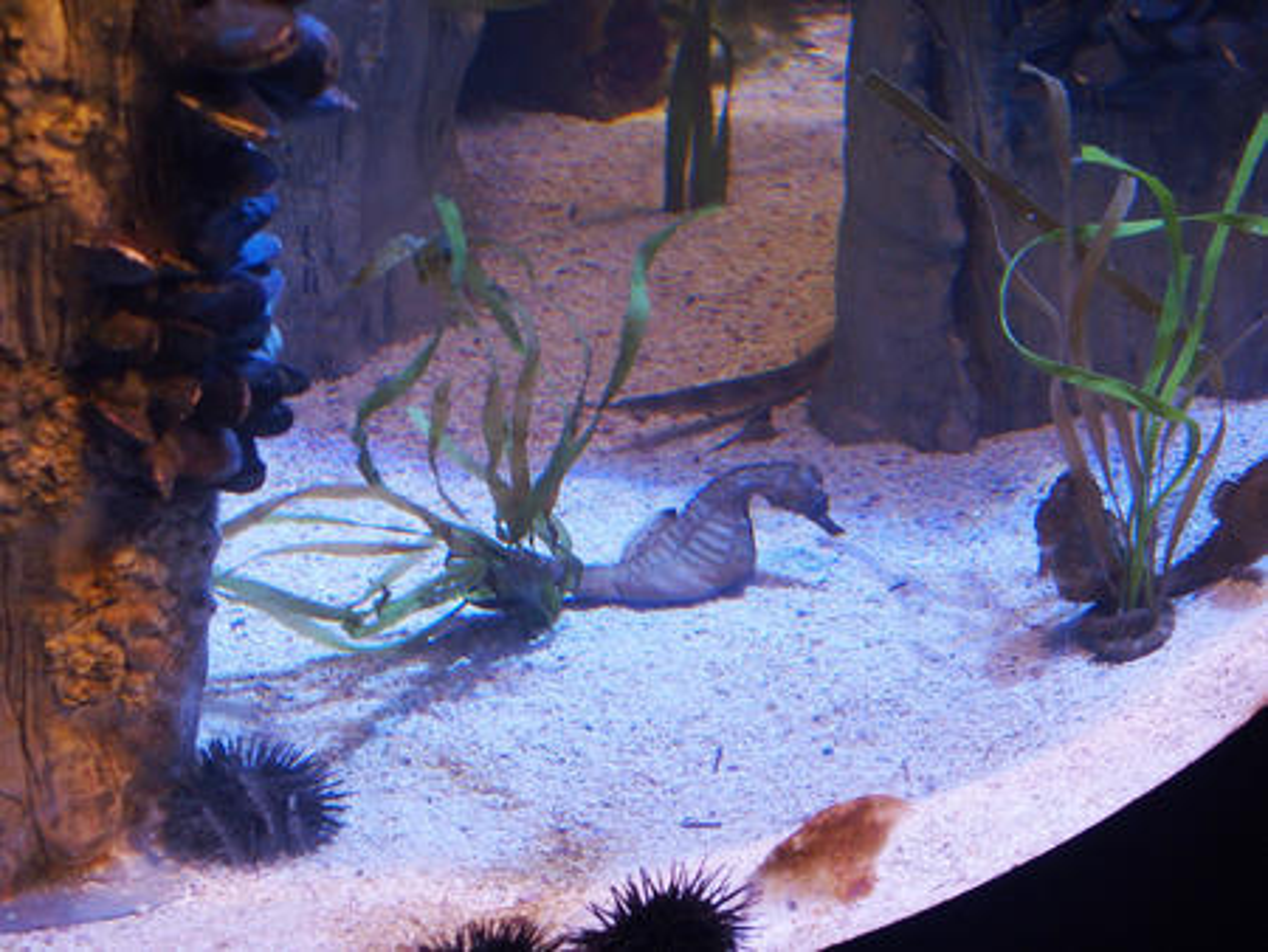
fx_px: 2785
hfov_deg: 25.6
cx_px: 634
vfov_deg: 19.4
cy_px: 476
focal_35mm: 76
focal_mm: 16.1
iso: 400
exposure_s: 1/80
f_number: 2.8
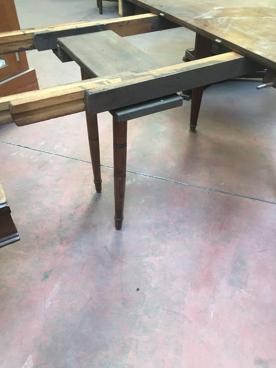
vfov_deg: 61.7
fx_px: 308
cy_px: 184
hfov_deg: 48.2
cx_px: 138
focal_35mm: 29
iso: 125
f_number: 2.2
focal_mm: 4.15
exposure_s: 1/33
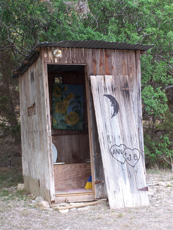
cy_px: 115
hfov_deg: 15.7
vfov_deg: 20.9
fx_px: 626
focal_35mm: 94
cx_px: 86
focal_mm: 15.6
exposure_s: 1/60
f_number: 3.2
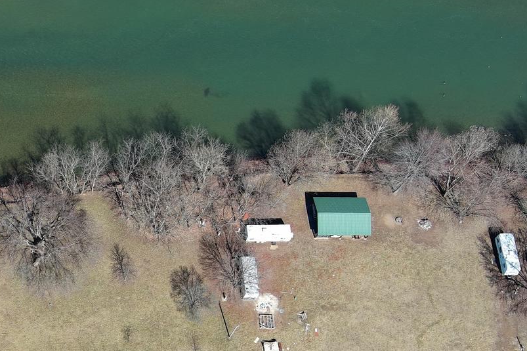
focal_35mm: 74
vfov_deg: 18.3
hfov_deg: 25.7
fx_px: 1083
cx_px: -28
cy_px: 276
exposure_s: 1/720
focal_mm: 10.57
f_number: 2.8
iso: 100
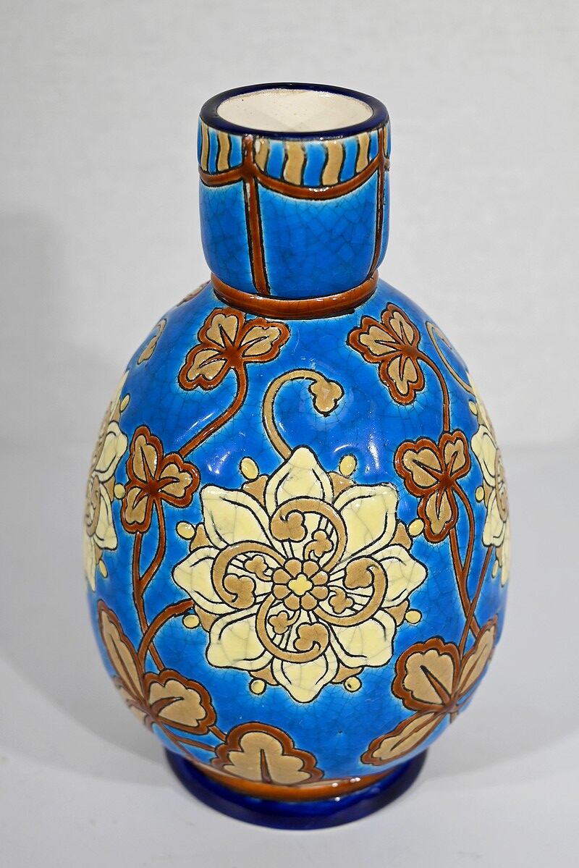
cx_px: 290
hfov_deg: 31.9
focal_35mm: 42
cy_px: 434
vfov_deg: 46.4
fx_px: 1013
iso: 280
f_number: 5.6
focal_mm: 42
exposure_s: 1/250
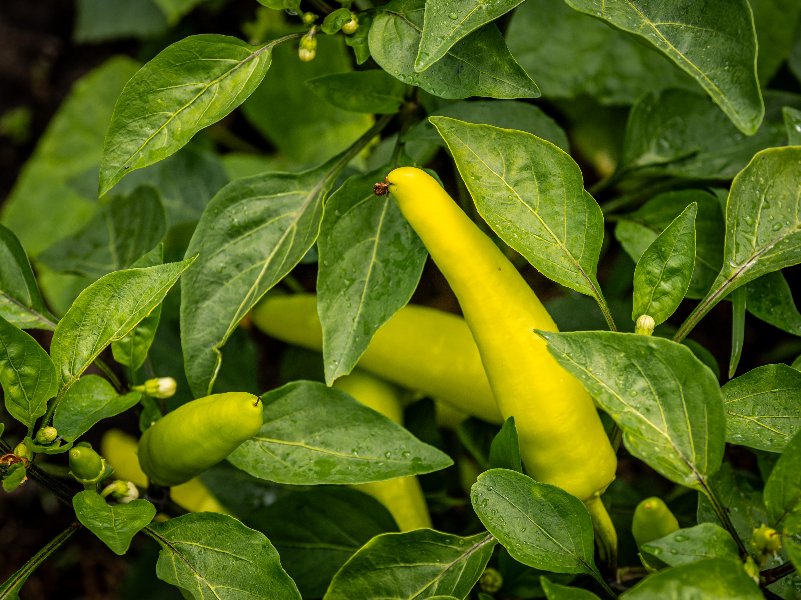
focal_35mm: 114
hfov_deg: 17.3
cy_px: 300
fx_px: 2638
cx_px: 400
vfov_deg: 13.0
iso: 200
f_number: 4
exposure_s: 1/640
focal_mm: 57
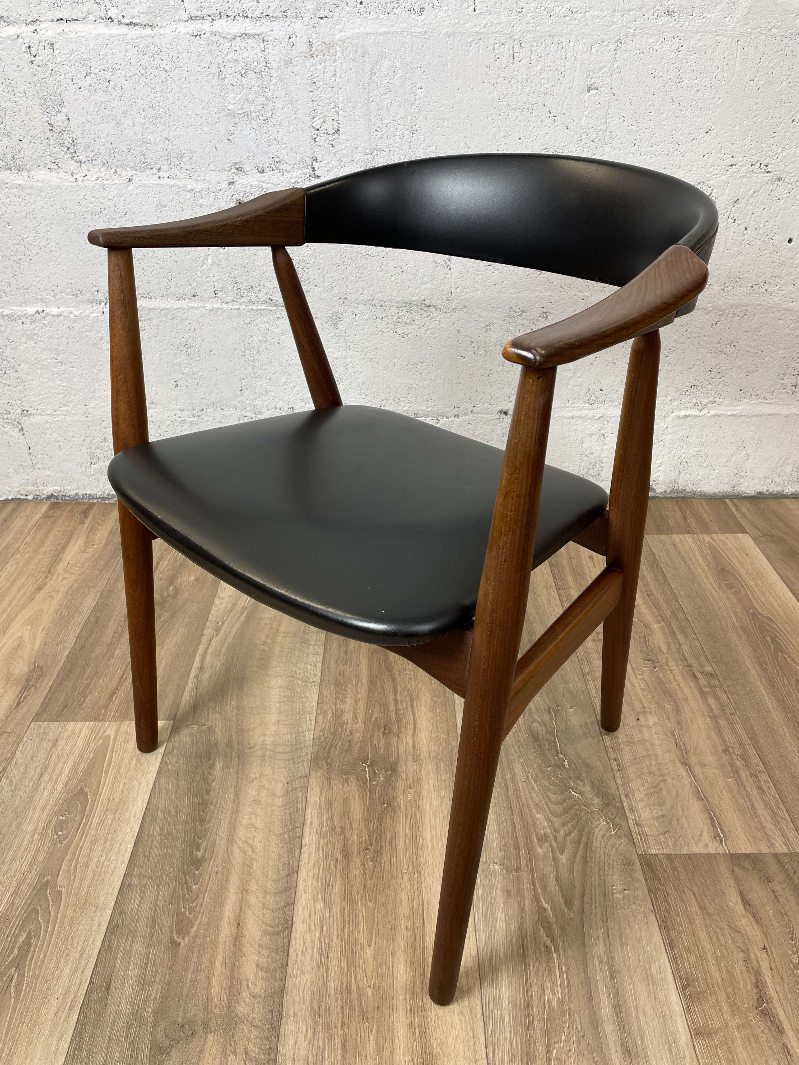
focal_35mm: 26
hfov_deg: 53.1
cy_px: 532
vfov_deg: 67.3
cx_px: 400
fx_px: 800
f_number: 1.6
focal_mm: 4.2
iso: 50
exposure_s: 1/100
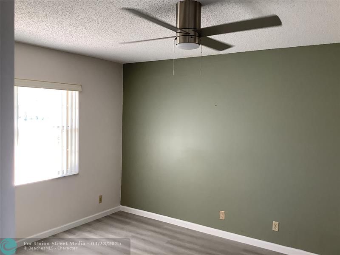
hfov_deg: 58.4
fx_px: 304
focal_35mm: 31
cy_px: 128
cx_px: 170
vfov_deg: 45.4
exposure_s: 1/50
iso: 50
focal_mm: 3.3
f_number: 2.4
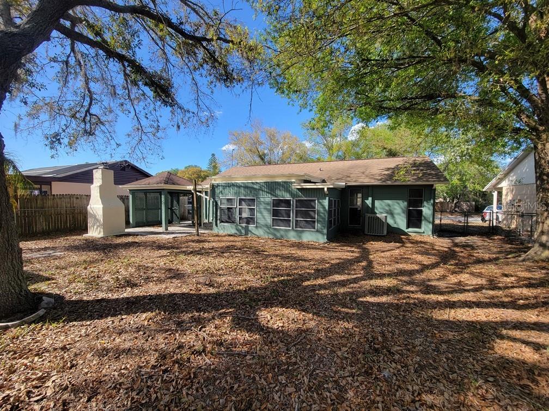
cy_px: 206
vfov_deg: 89.9
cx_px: 274
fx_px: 206
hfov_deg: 106.2
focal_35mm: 13
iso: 50
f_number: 2.2
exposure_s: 1/664
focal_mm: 2.2
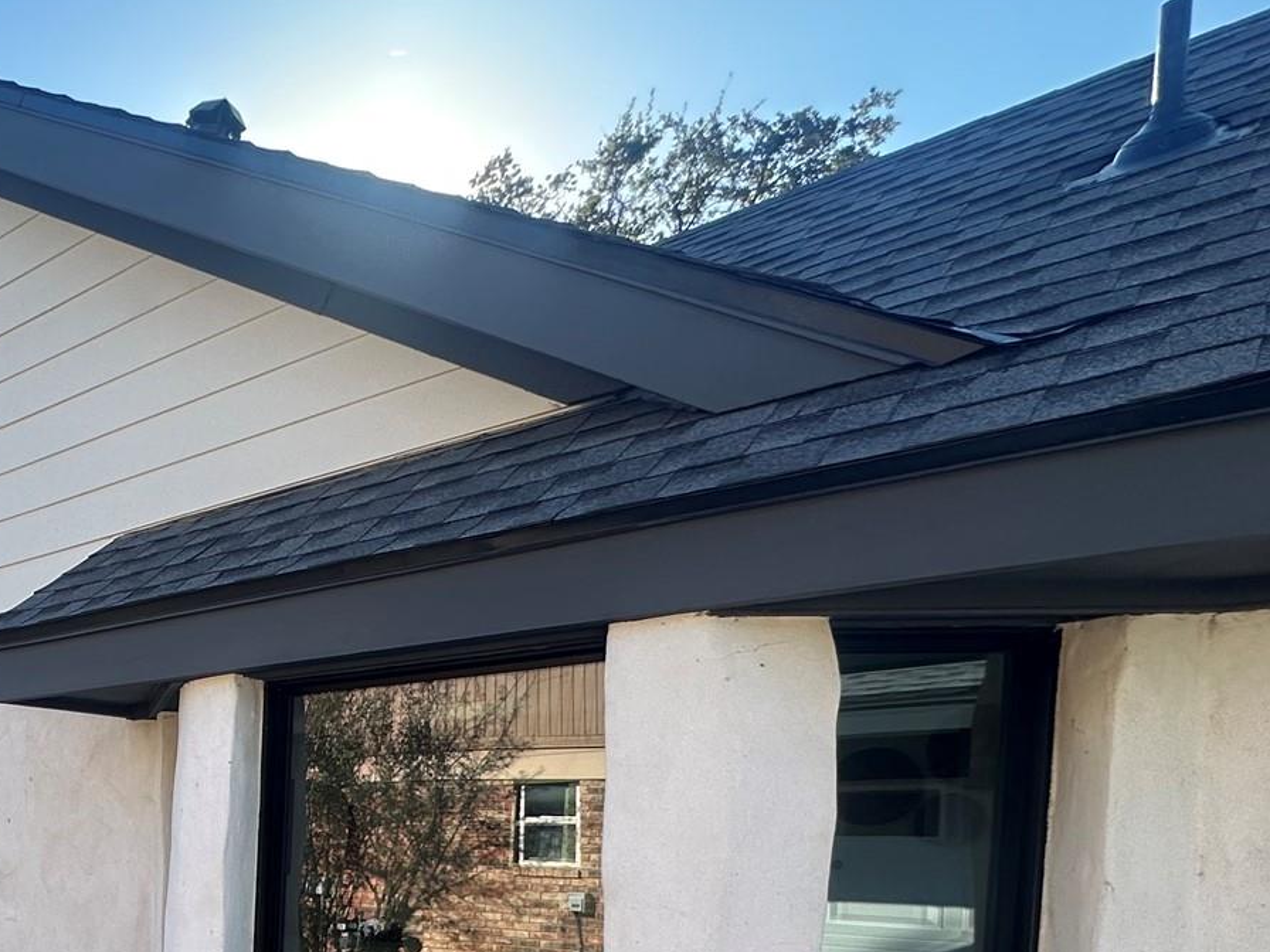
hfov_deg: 44.2
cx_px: -112
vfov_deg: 39.7
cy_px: 915
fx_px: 1174
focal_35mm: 32
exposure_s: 1/458
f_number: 2.2
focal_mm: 2.22
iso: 40
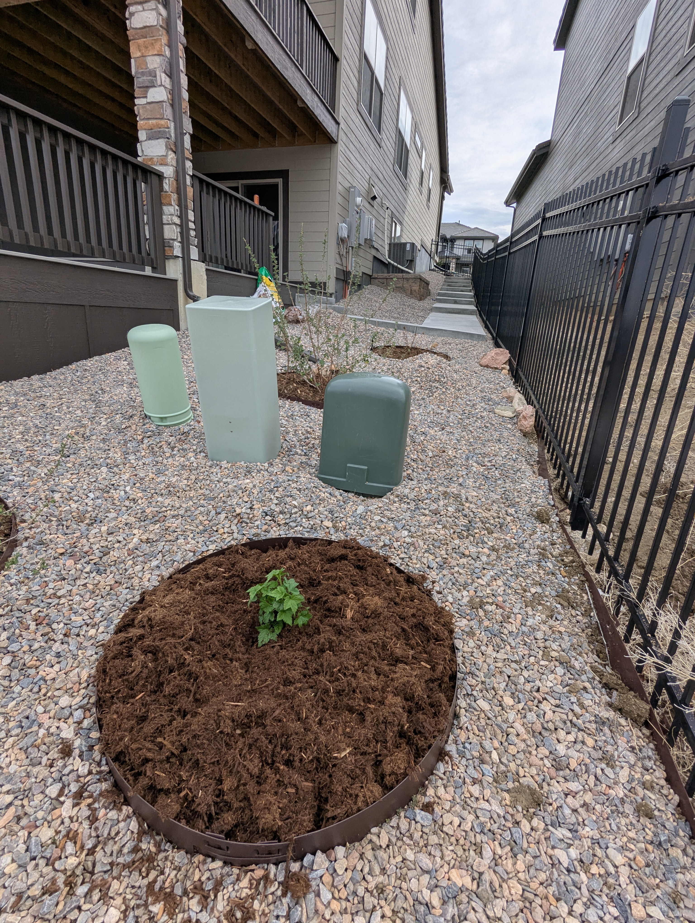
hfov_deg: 78.2
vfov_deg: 94.4
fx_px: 427
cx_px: 348
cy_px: 462
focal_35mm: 16
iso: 42
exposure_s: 1/1290
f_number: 2.2
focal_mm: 2.35
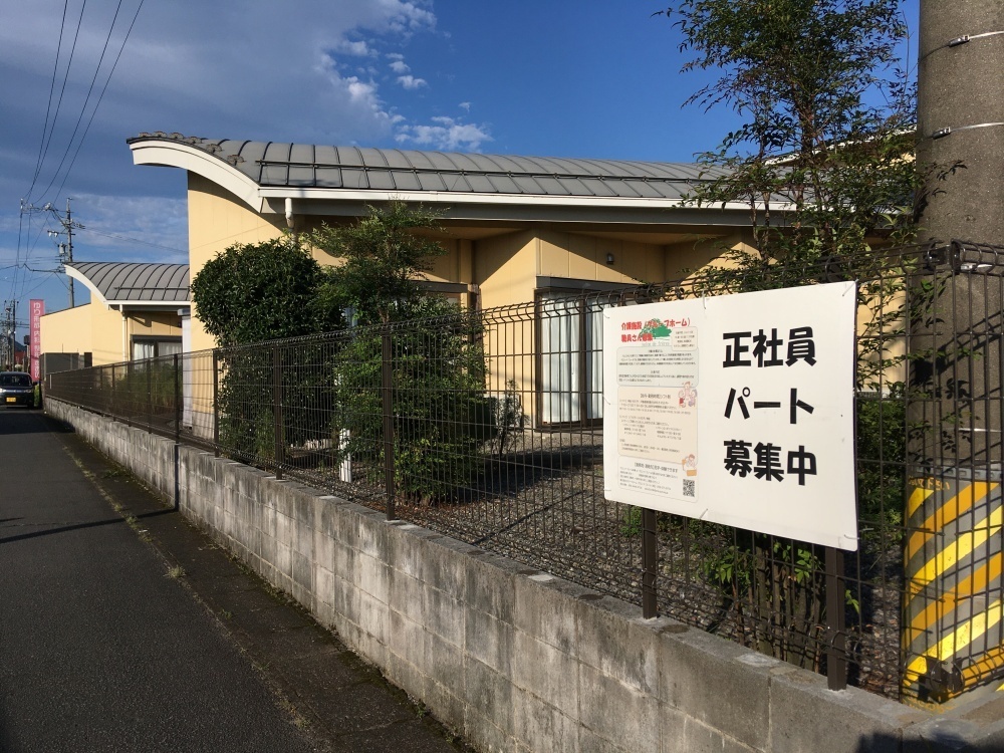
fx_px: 841
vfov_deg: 48.2
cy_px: 376
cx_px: 502
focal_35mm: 29
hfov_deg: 61.7
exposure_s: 1/2747
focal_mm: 4.15
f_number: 2.2
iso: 25
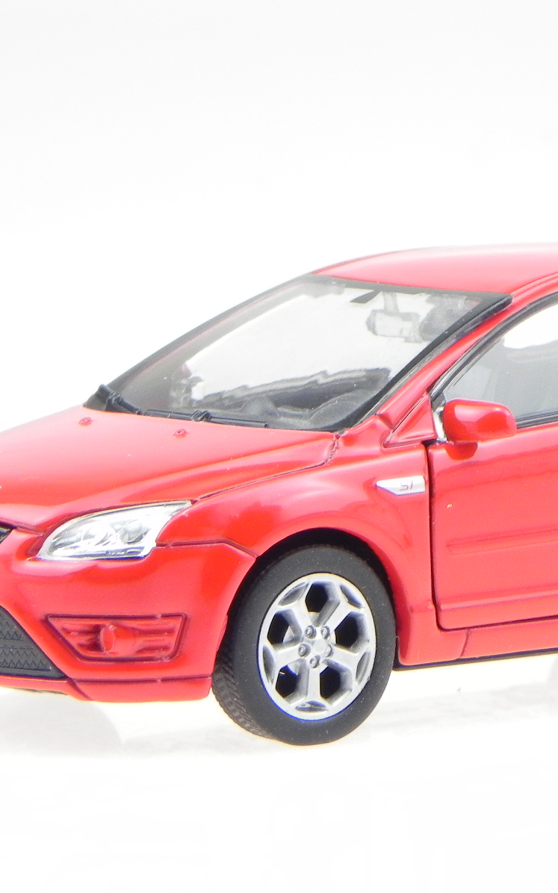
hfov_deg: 7.2
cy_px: 447
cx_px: 444
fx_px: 4455
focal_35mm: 183
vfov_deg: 11.5
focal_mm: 23
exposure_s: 1/22
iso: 249
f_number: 8
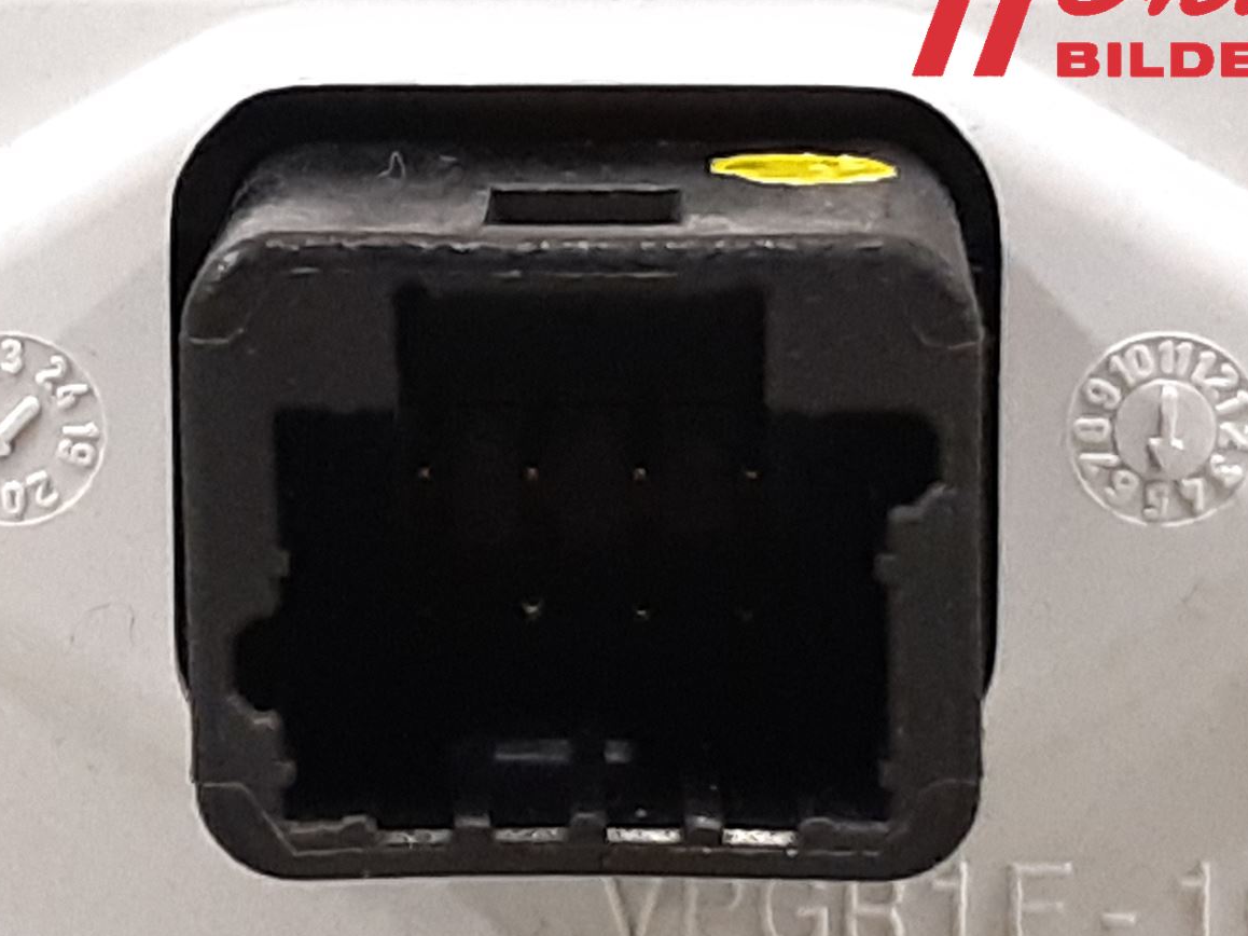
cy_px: 722
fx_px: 1658
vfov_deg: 30.9
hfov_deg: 41.0
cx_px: 470
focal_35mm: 46
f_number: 1.7
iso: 250
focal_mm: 3.93
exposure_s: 1/50
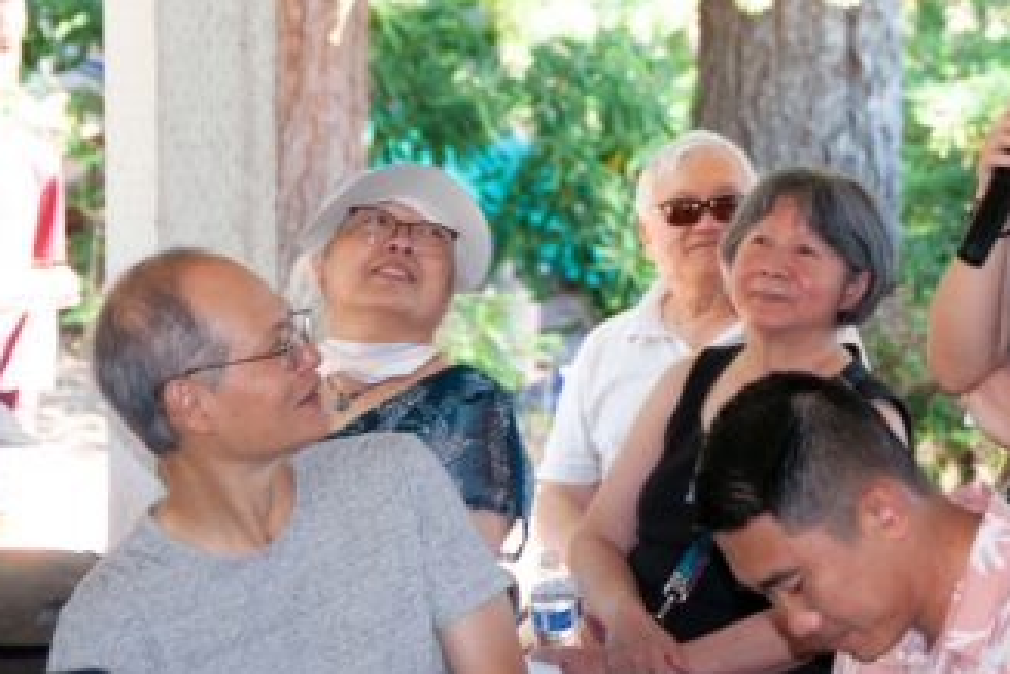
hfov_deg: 9.1
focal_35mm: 226
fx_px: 6340
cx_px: 800
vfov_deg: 6.1
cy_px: 121
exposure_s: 1/80
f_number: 5
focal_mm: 82
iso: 400
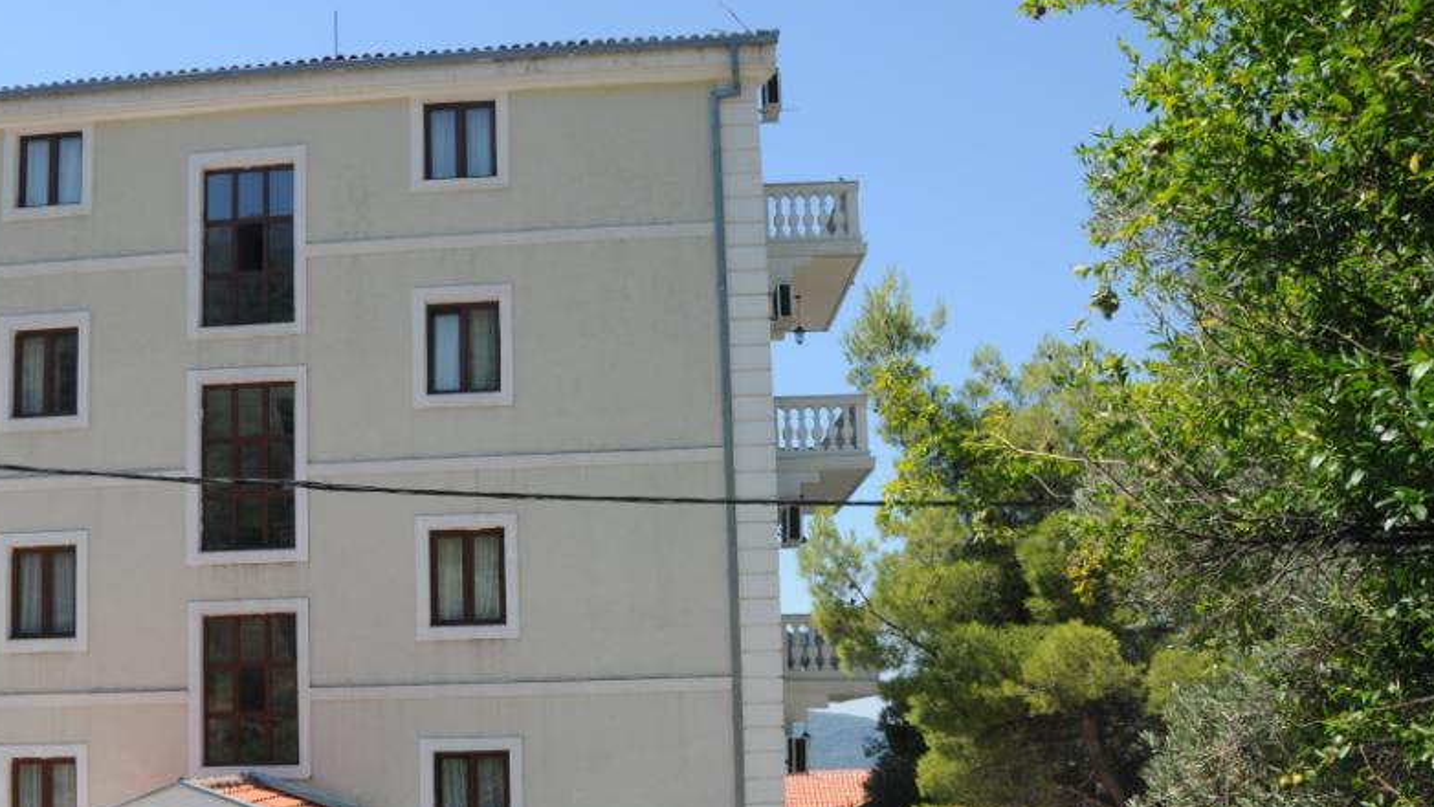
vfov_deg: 31.4
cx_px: 502
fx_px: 1407
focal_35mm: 37
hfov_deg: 53.2
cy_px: 605
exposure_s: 1/320
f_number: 9
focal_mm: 18
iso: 250
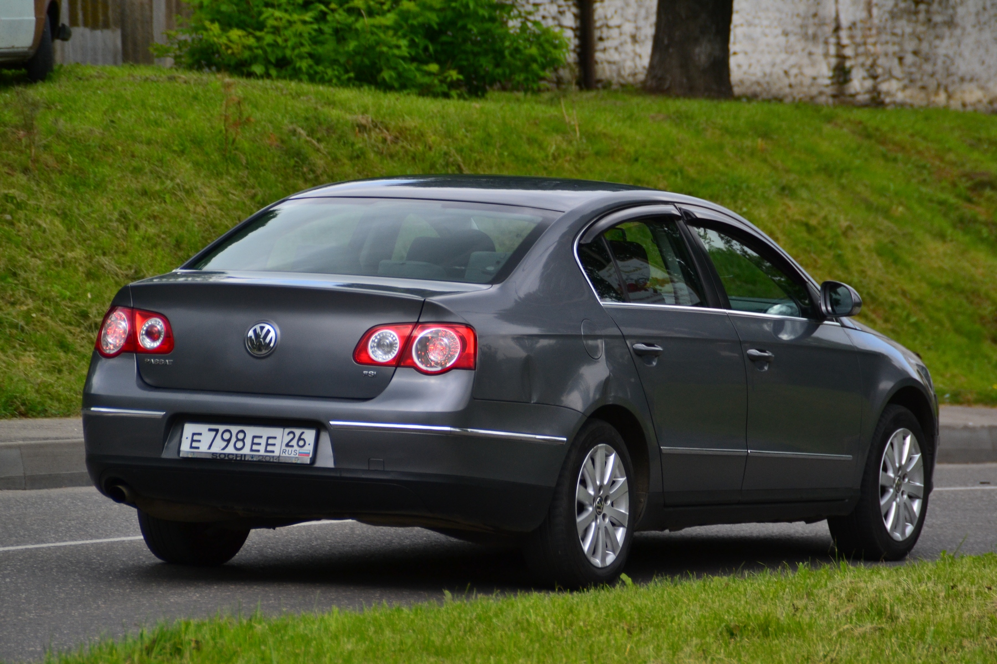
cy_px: 332
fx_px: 8308
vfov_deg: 4.6
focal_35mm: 300
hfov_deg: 6.9
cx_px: 498
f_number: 9
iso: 400
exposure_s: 1/640
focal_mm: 200
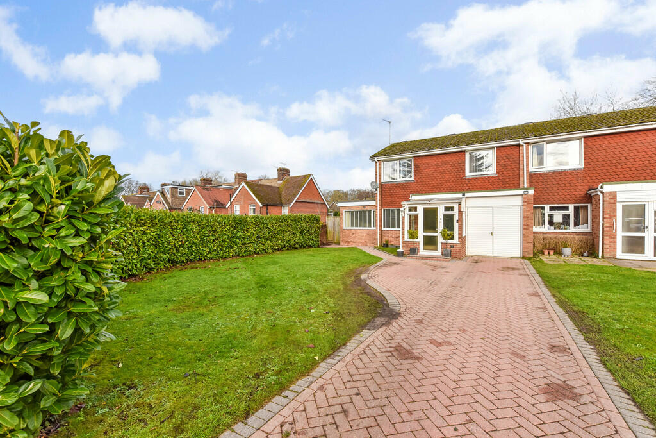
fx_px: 273
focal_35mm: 15
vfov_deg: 77.3
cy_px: 219
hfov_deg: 100.4
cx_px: 328
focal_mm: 15
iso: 400
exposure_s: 1/400
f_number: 9
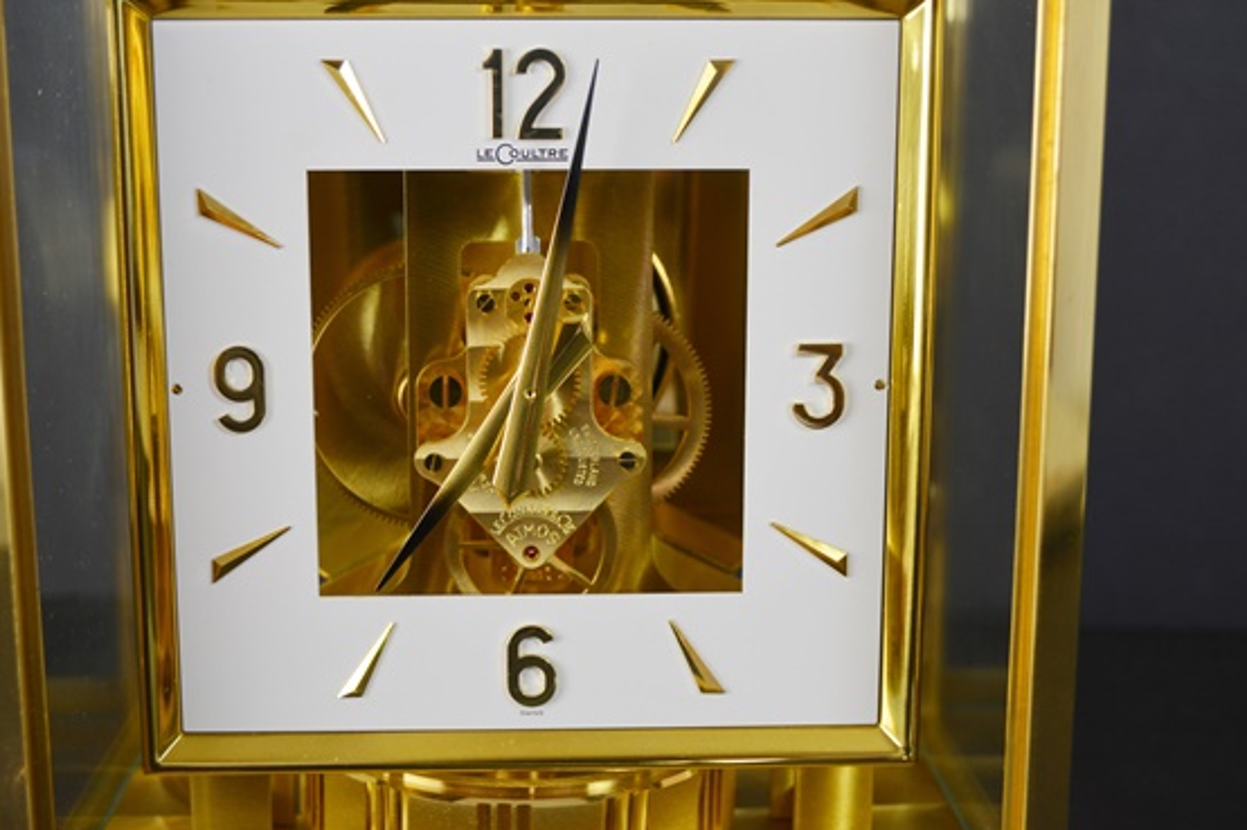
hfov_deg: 38.2
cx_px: 585
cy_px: 387
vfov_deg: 26.0
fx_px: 1801
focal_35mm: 52
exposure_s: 1/100
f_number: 4.8
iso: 400
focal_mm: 32
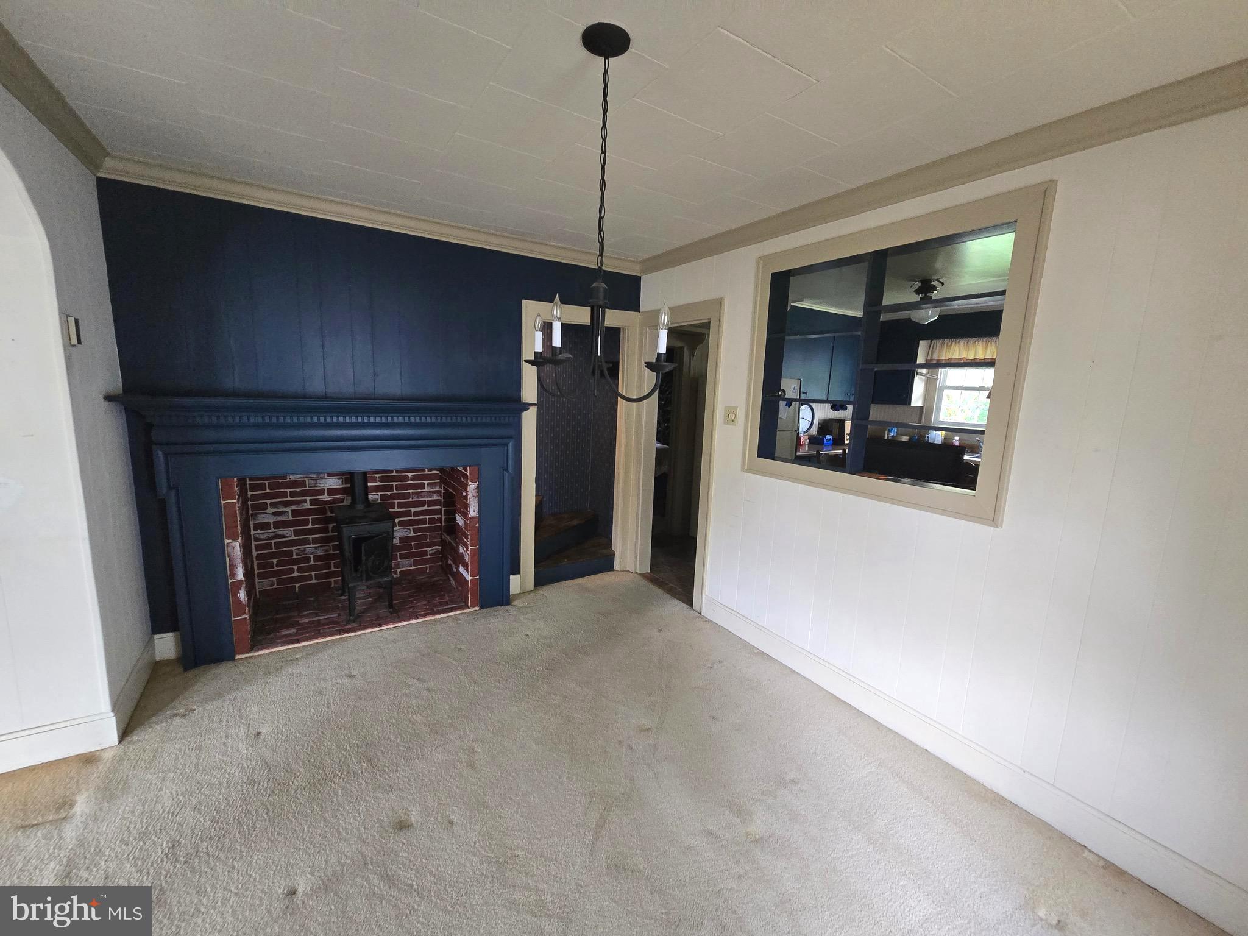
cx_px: 624
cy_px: 468
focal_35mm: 13
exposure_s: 1/60
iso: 640
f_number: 2.2
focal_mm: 2.2
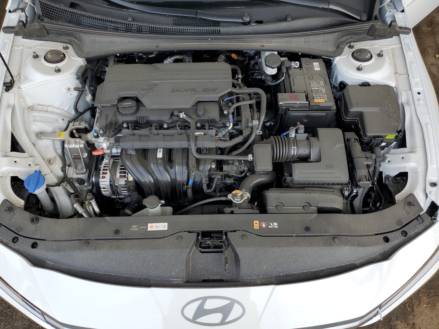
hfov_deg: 67.3
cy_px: 164
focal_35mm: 26
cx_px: 220
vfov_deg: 53.1
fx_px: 330
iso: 50
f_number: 1.5
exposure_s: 1/385
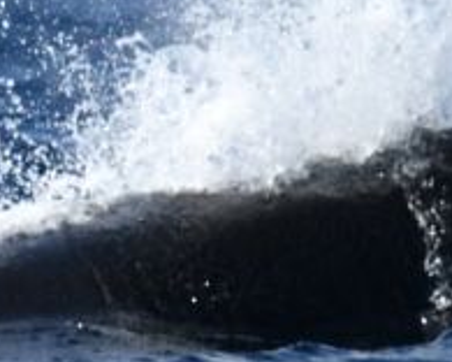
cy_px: 41
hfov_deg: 0.8
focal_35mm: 2315
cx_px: 167
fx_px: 30969
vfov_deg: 0.7
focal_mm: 600
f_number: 6.3
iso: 1600
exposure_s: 1/8000
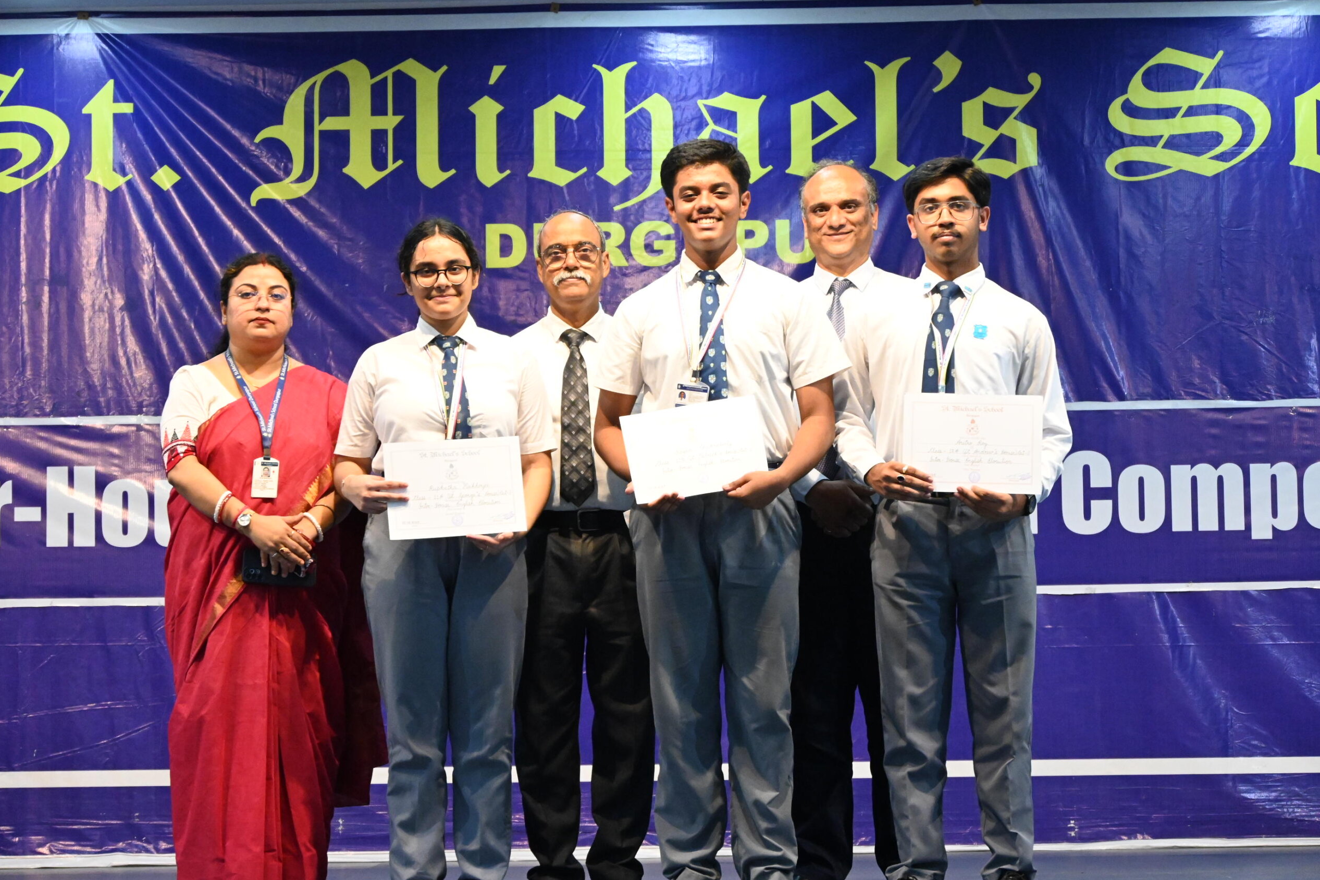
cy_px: 436
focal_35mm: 94
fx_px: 3447
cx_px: 655
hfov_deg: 21.7
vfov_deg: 14.6
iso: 5000
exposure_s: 1/400
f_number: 5
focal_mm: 62
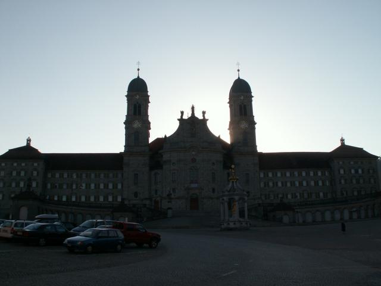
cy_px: 143
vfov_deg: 40.7
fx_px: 385
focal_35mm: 35
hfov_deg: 52.6
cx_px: 190
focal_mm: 5.86
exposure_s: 1/160
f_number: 8
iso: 50
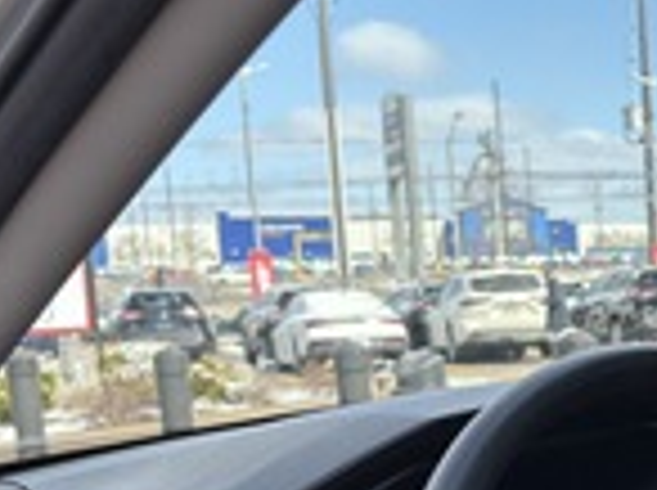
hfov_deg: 24.1
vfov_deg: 19.1
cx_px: 742
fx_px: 1421
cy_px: 488
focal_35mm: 75
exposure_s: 1/951
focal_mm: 5.96
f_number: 1.6
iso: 50
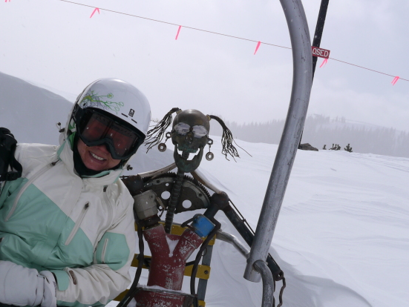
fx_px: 615
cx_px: 177
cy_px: 232
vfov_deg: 27.7
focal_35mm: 52
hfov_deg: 36.7
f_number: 9
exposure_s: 1/640
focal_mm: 14
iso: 100
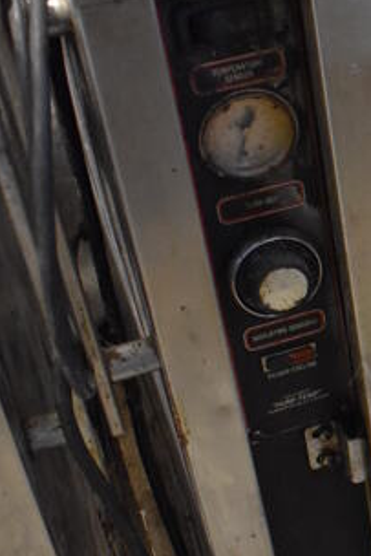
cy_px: 297
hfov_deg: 15.7
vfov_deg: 25.0
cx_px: 539
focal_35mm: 81
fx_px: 1251
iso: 4000
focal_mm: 18
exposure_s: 1/125
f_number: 3.5
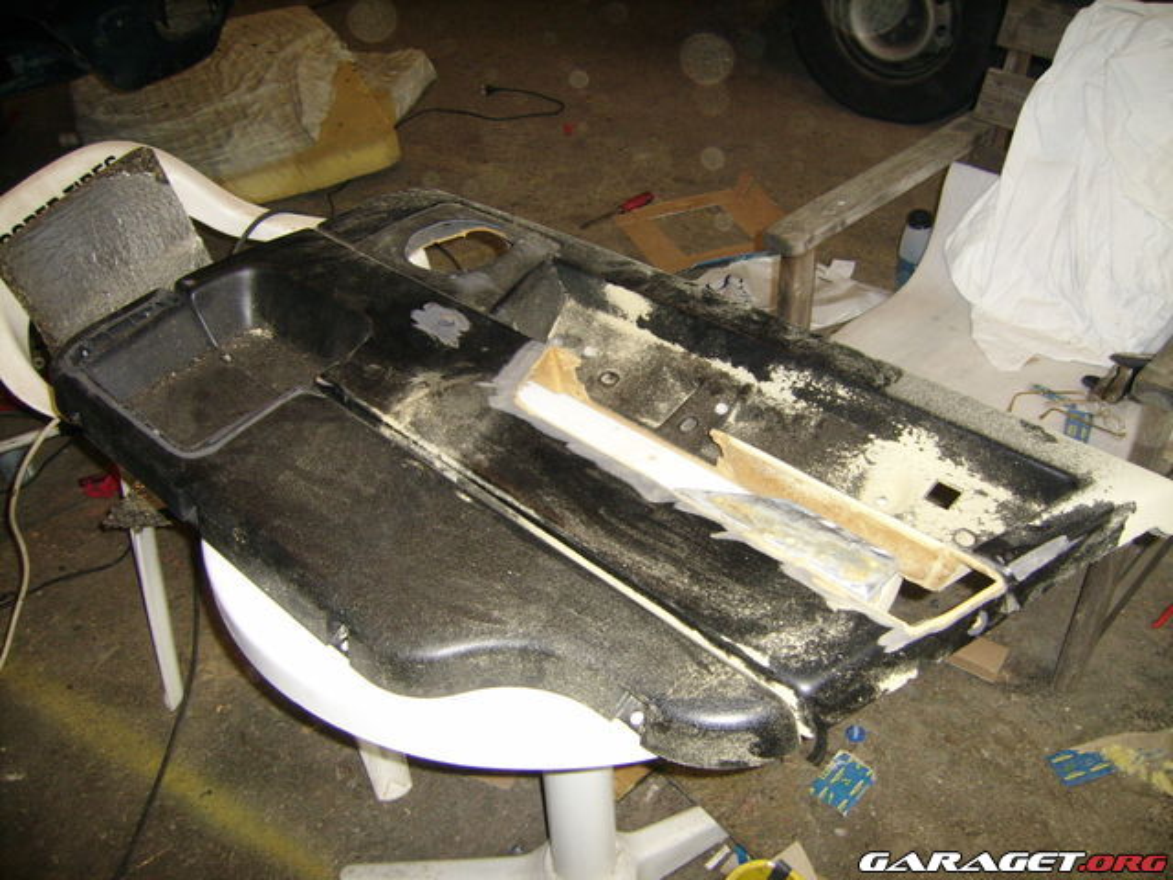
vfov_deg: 40.7
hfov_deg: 52.6
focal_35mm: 35
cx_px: 586
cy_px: 440
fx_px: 1186
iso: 142
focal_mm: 5.95
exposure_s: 1/30
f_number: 2.8
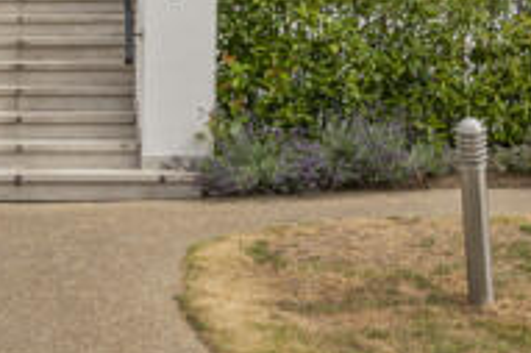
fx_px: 1105
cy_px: -532
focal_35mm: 75
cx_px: 53
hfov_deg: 26.1
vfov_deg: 13.0
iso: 200
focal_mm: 14
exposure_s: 1/400
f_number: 8
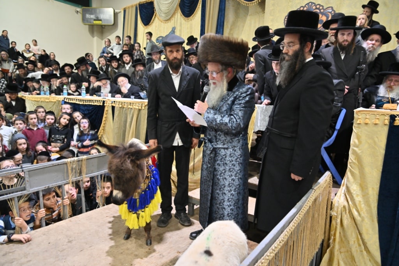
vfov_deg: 53.1
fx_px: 266
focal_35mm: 24
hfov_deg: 73.7
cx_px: 200
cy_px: 133
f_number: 4
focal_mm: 24
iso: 1000
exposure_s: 1/160
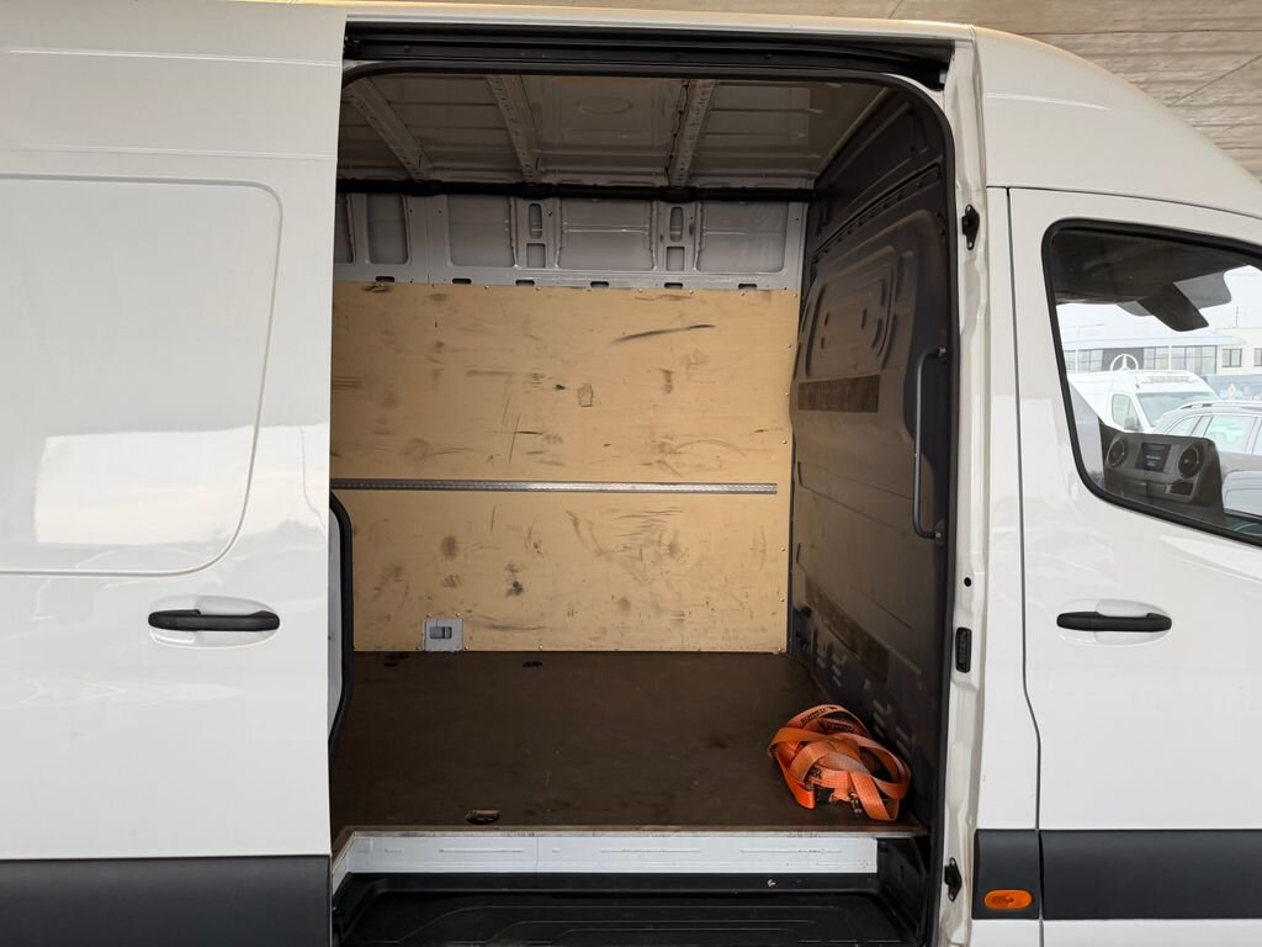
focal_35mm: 24
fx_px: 875
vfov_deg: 56.8
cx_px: 631
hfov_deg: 71.6
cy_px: 474
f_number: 1.78
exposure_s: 1/100
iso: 200
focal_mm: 6.76
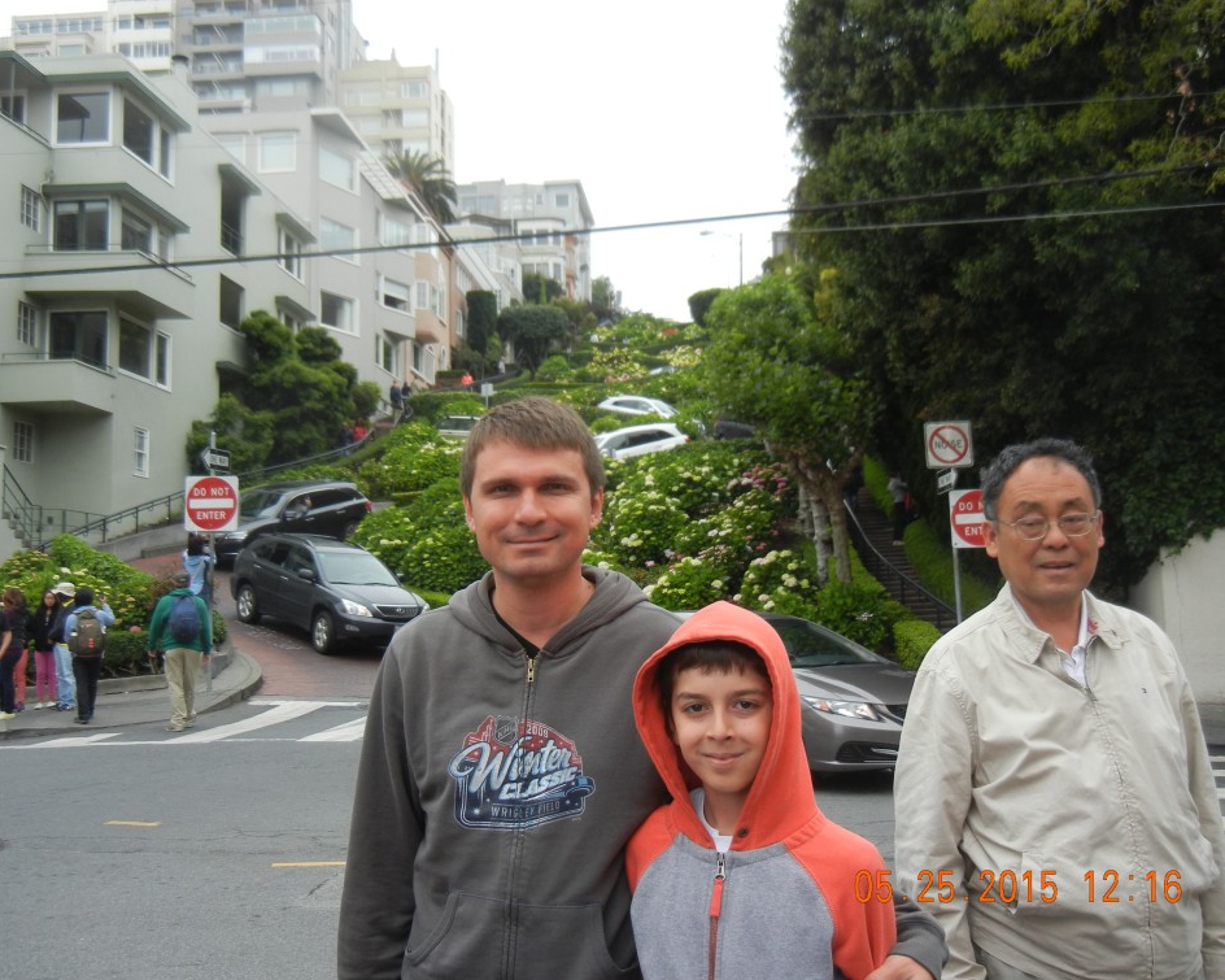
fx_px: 1305
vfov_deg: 41.1
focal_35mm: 36
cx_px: 598
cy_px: 492
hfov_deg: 50.3
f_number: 3.6
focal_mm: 6.2
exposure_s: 1/278
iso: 160
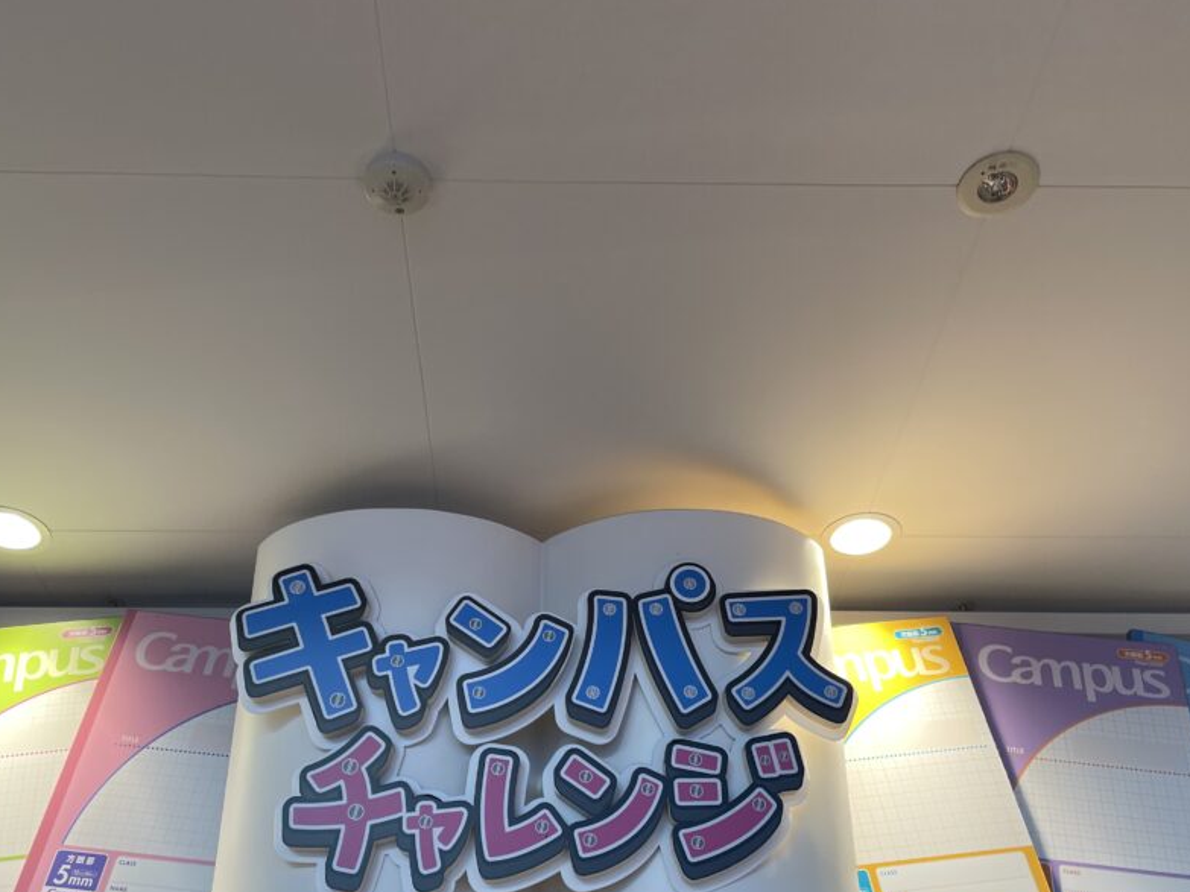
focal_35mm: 34
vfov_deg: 41.4
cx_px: 567
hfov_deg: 53.9
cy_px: 574
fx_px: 1169
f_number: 1.6
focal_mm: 4.2
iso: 64
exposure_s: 1/121
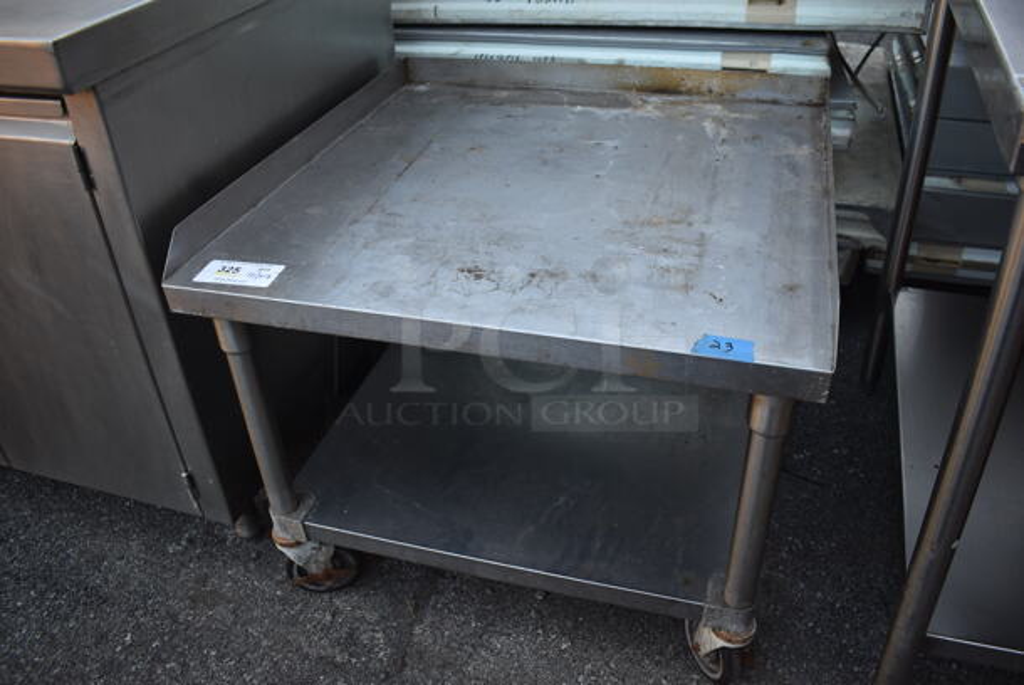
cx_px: 512
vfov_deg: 48.0
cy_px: 342
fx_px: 769
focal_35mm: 27
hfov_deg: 67.3
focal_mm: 18
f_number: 3.5
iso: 400
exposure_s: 1/250
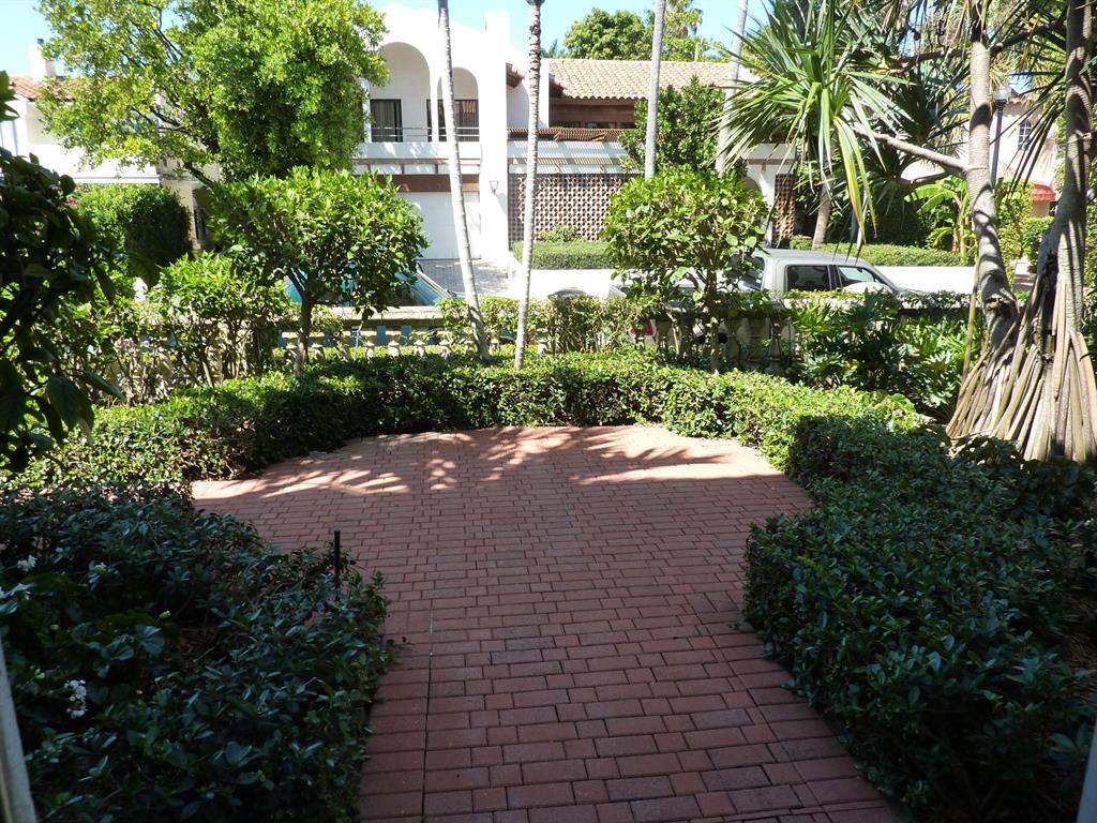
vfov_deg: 54.9
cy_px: 412
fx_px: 792
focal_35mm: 25
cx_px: 548
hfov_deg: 69.4
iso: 125
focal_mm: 4.1
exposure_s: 1/160
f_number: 4
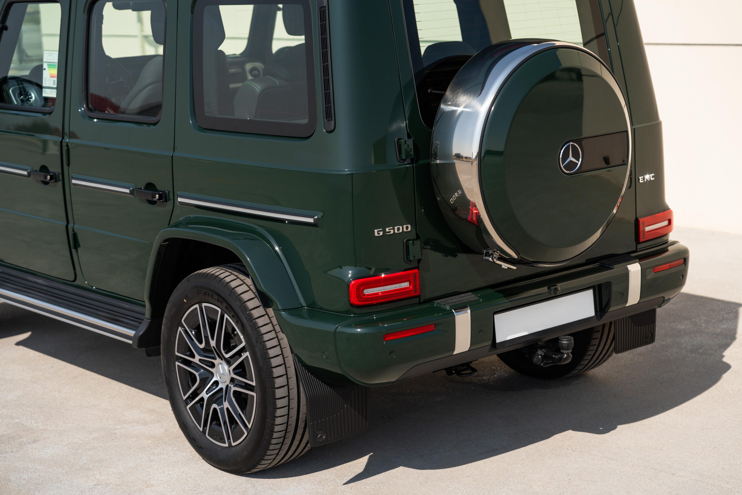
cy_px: 248
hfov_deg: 28.8
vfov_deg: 19.5
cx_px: 371
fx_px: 1443
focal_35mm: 70
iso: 100
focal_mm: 70
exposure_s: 1/5000
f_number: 2.8
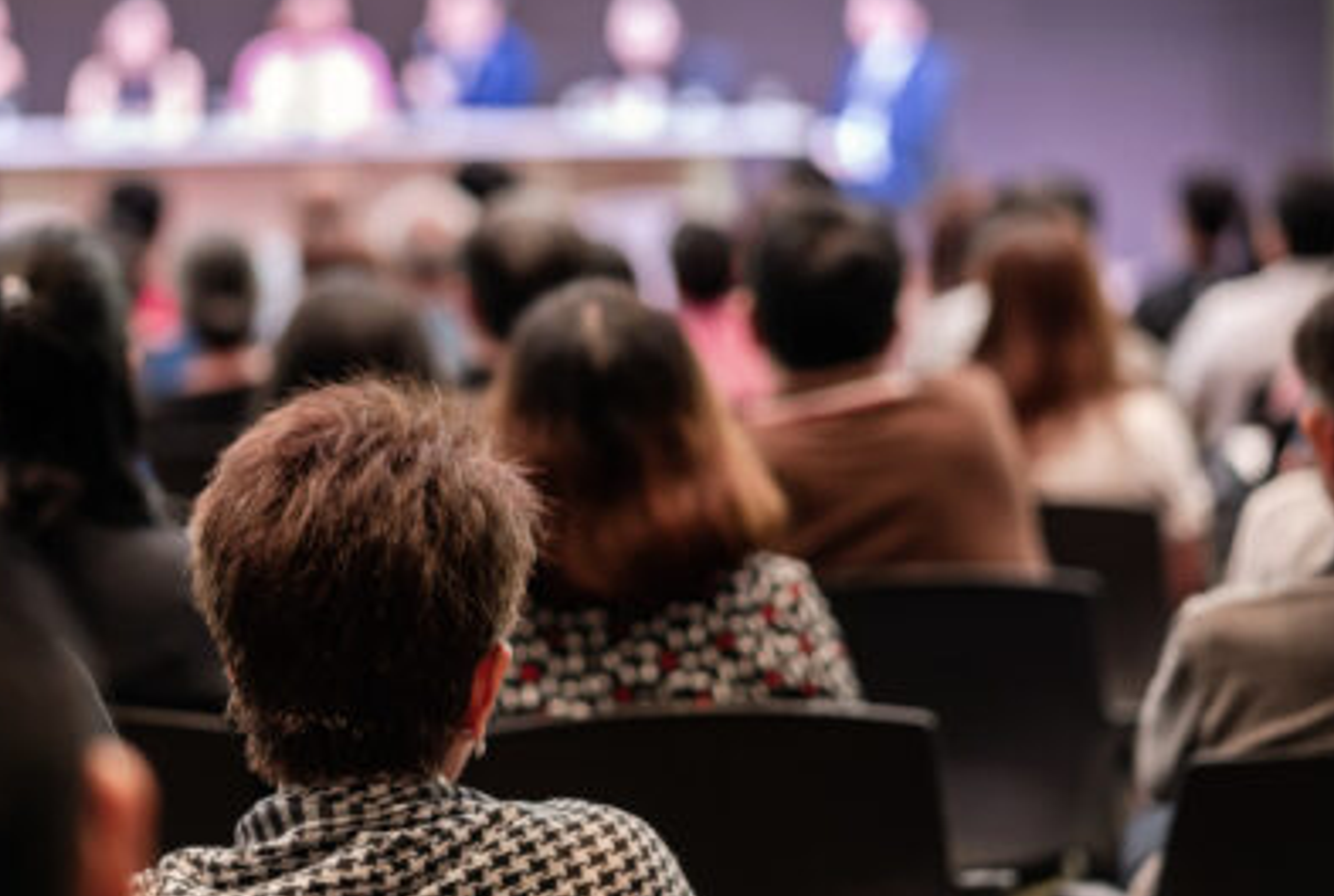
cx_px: 541
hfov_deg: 17.6
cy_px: 367
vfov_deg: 11.9
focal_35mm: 116
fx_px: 4308
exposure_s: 1/125
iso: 1250
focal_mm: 85
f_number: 2.2
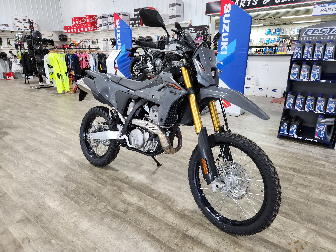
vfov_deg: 58.9
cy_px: 126
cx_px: 168
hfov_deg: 73.9
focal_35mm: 23
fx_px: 223
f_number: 1.8
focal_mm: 5.4
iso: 80
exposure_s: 1/60
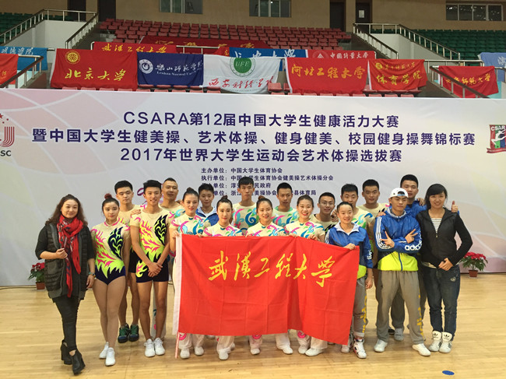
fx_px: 424
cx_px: 253
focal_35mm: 29
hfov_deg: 61.7
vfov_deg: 48.2
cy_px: 190
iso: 64
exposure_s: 1/33
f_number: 2.2
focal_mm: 4.15
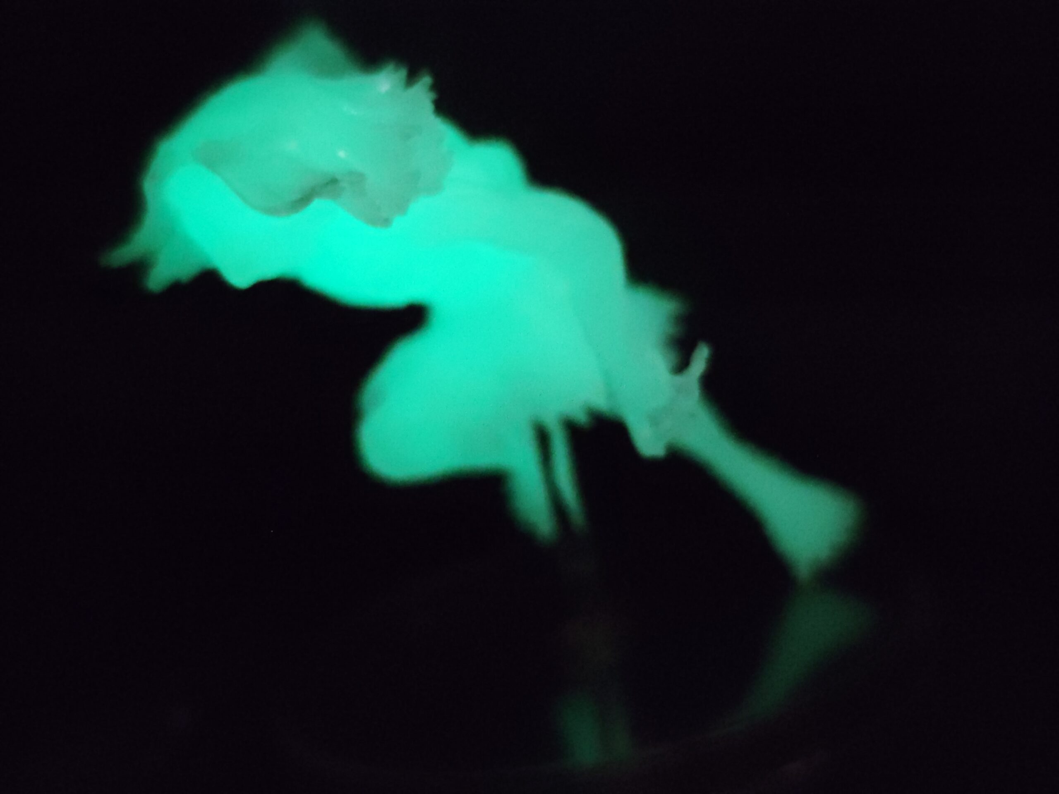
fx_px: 704
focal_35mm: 23
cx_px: 530
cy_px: 397
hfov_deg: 73.9
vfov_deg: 58.9
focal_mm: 7.01
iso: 38400
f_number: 1.69
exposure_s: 1/14.3
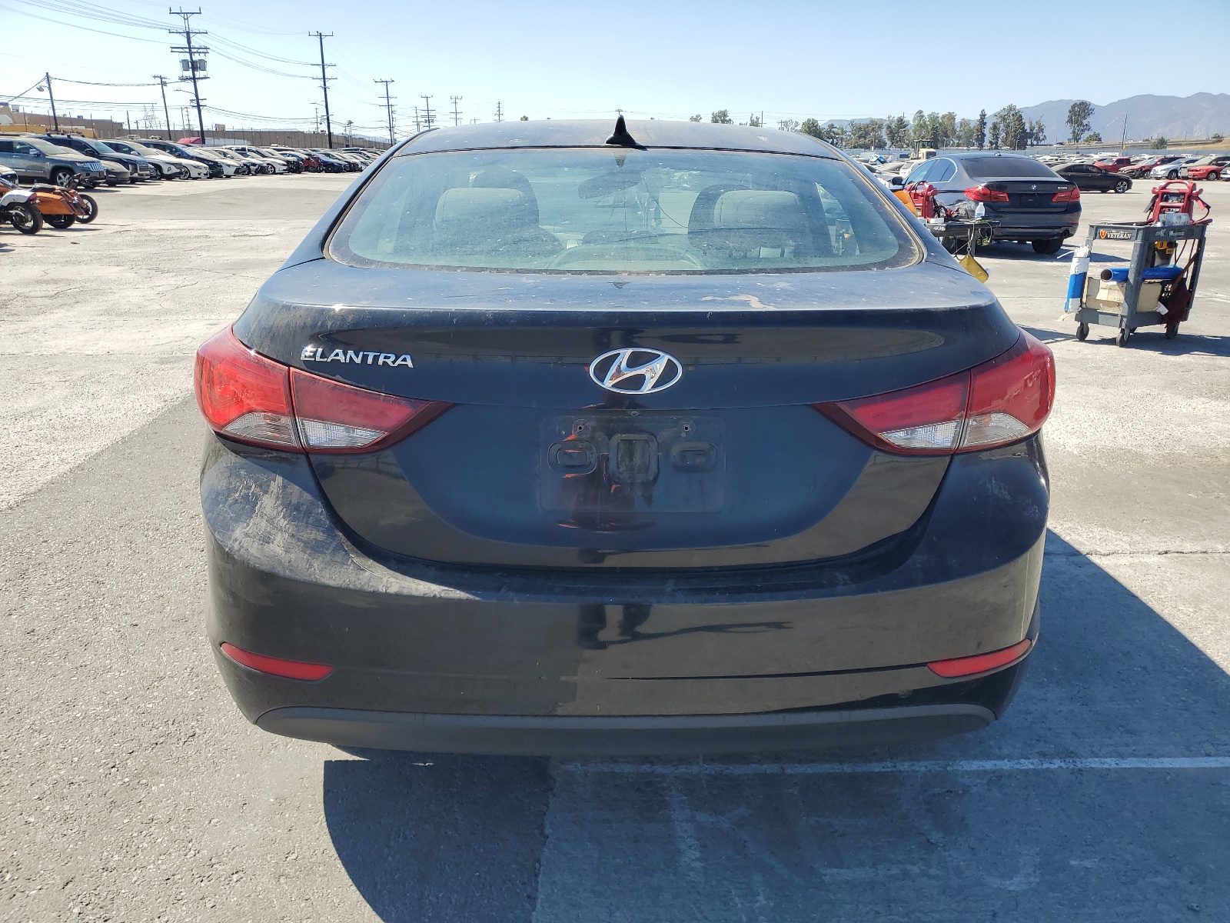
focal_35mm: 26
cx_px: 615
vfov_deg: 53.1
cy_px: 462
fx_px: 924
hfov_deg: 67.3
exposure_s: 1/2000
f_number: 1.5
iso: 50
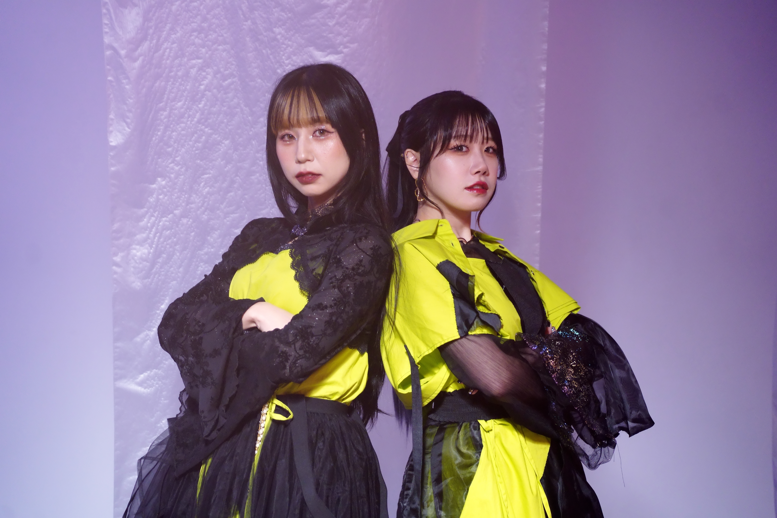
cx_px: 388
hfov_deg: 20.4
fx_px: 2158
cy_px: 259
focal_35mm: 100
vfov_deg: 13.7
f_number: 3.2
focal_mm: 100
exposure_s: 1/160
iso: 2500
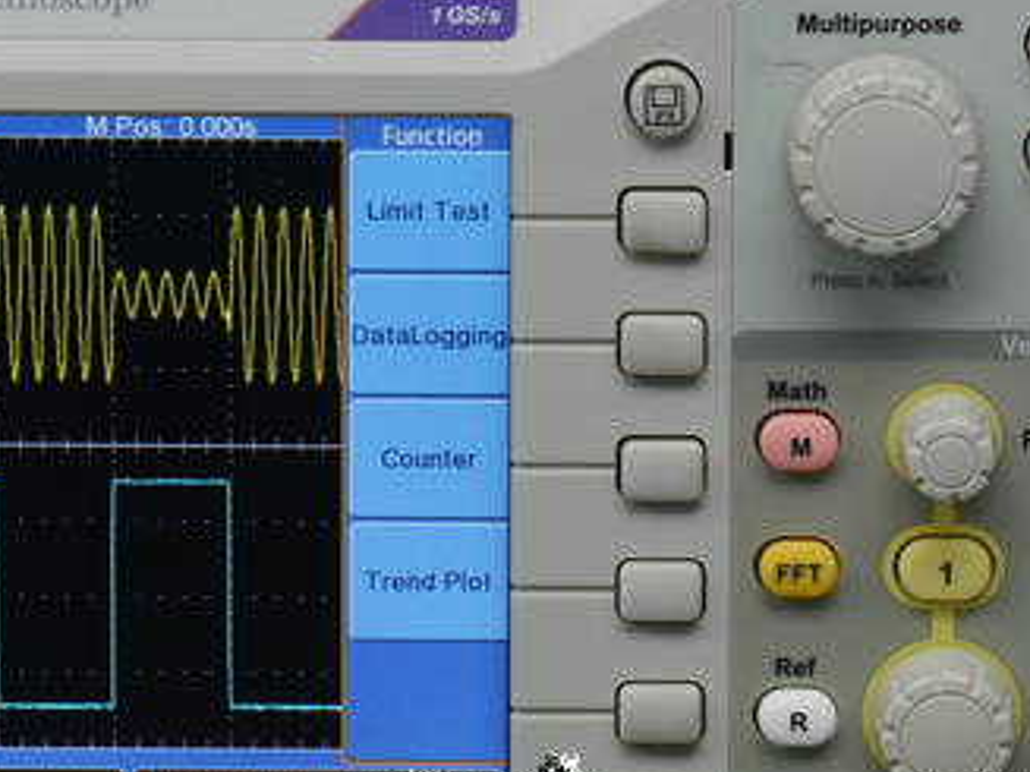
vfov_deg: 4.7
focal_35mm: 318
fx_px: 9459
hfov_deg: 6.2
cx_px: 485
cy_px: 460
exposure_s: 1/15
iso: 400
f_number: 11
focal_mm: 130
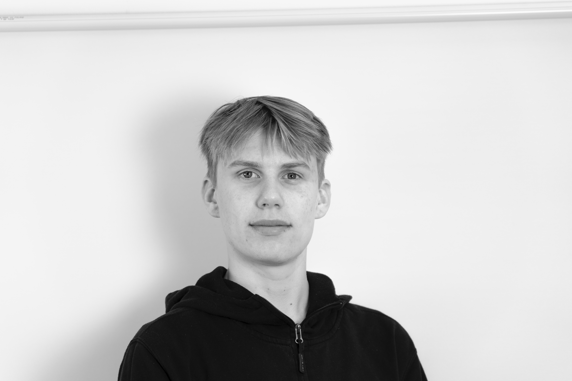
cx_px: 289
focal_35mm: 108
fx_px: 1716
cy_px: 188
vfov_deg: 12.7
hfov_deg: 18.9
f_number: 4
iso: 200
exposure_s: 1/50
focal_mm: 105
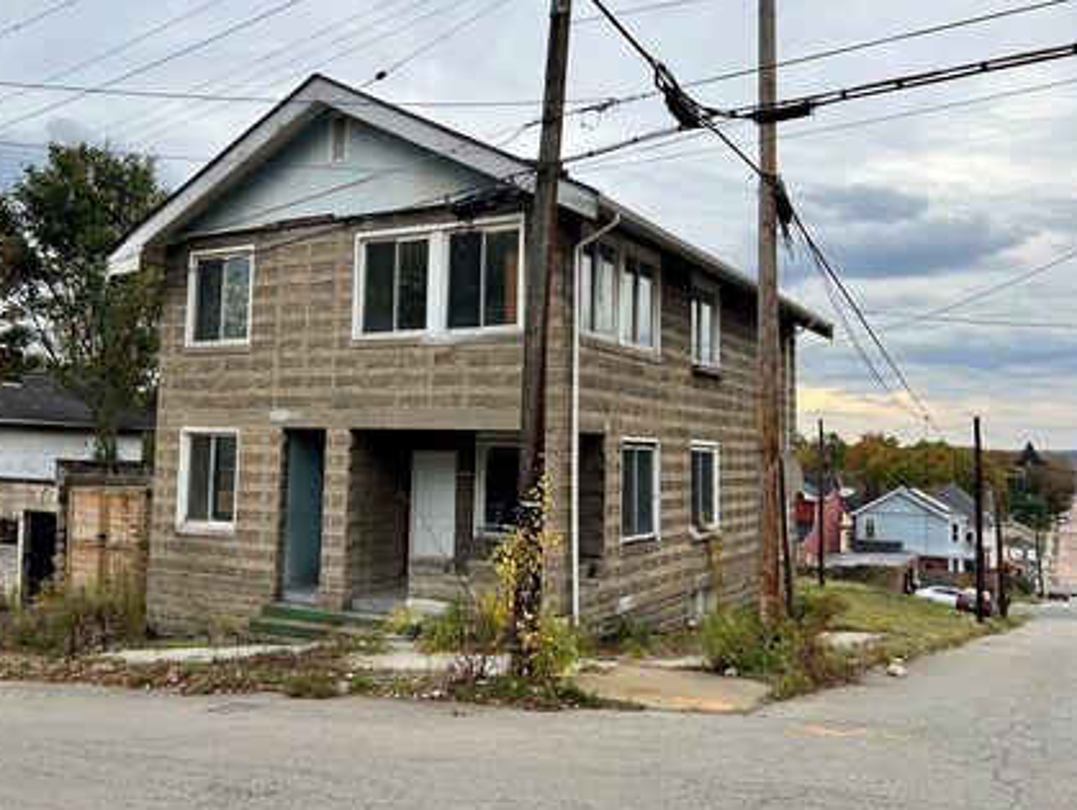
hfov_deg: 58.2
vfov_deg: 45.5
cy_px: 377
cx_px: 481
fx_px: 965
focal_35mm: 31
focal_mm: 5.7
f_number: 1.5
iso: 50
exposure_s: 1/1449
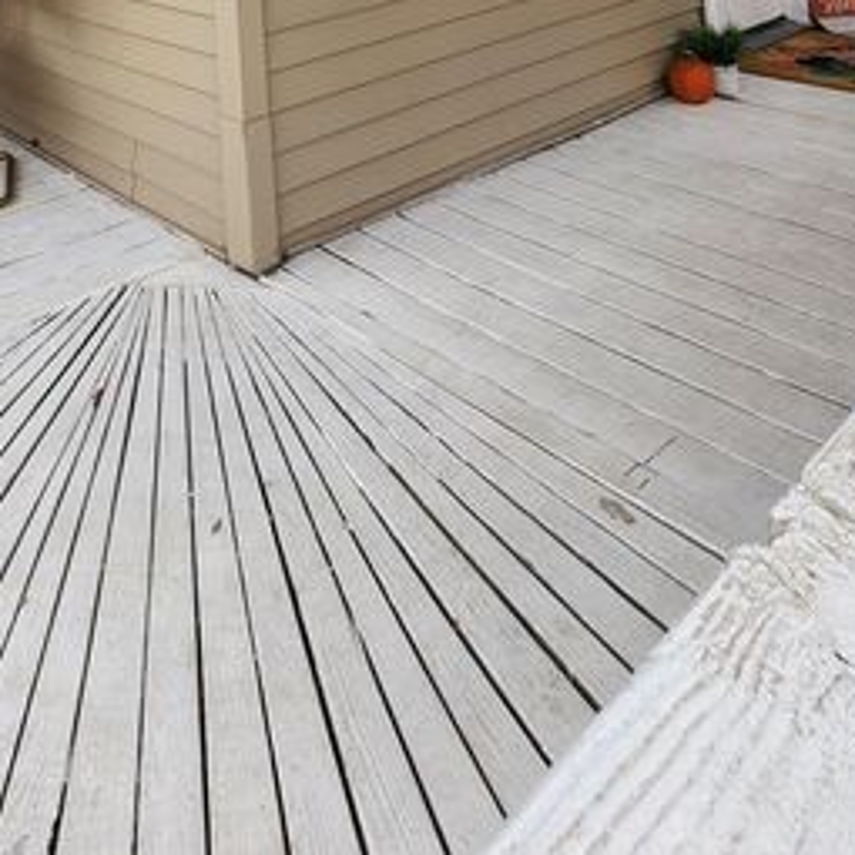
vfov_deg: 36.2
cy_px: -250
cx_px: 131
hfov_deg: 49.7
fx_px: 838
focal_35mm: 30
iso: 50
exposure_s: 1/246
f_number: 2.2
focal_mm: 2.2
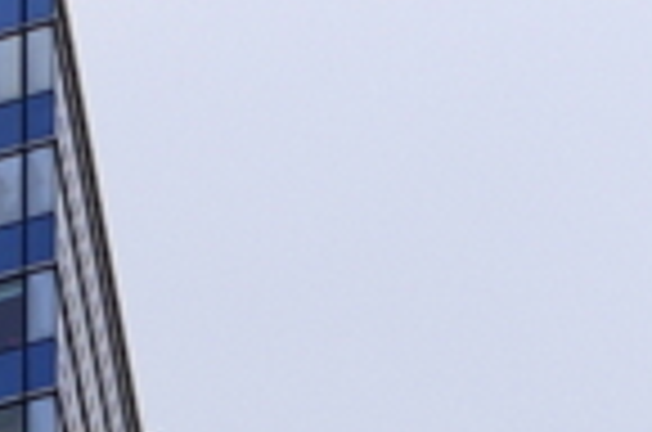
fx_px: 6632
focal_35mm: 367
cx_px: 0
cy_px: 1310
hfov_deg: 5.6
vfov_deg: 3.6
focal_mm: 35
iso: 100
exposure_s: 1/500
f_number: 6.3
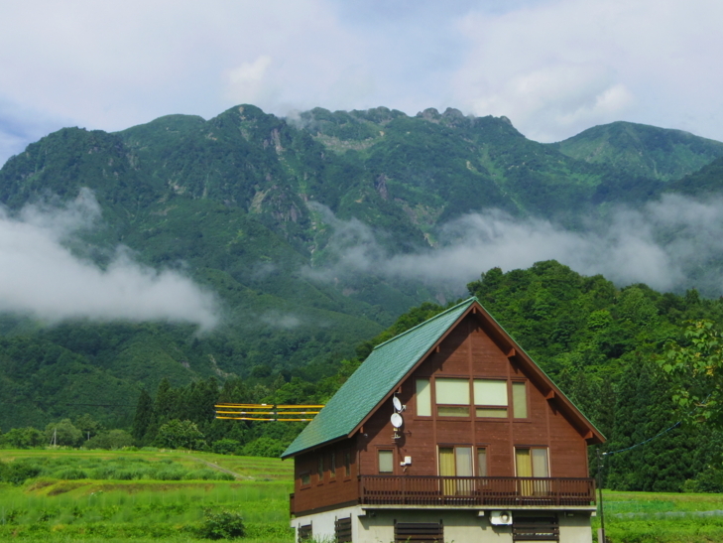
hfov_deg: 29.4
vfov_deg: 22.1
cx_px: 345
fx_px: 1379
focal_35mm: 66
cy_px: 169
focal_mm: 8.5
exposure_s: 1/1250
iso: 200
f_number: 5
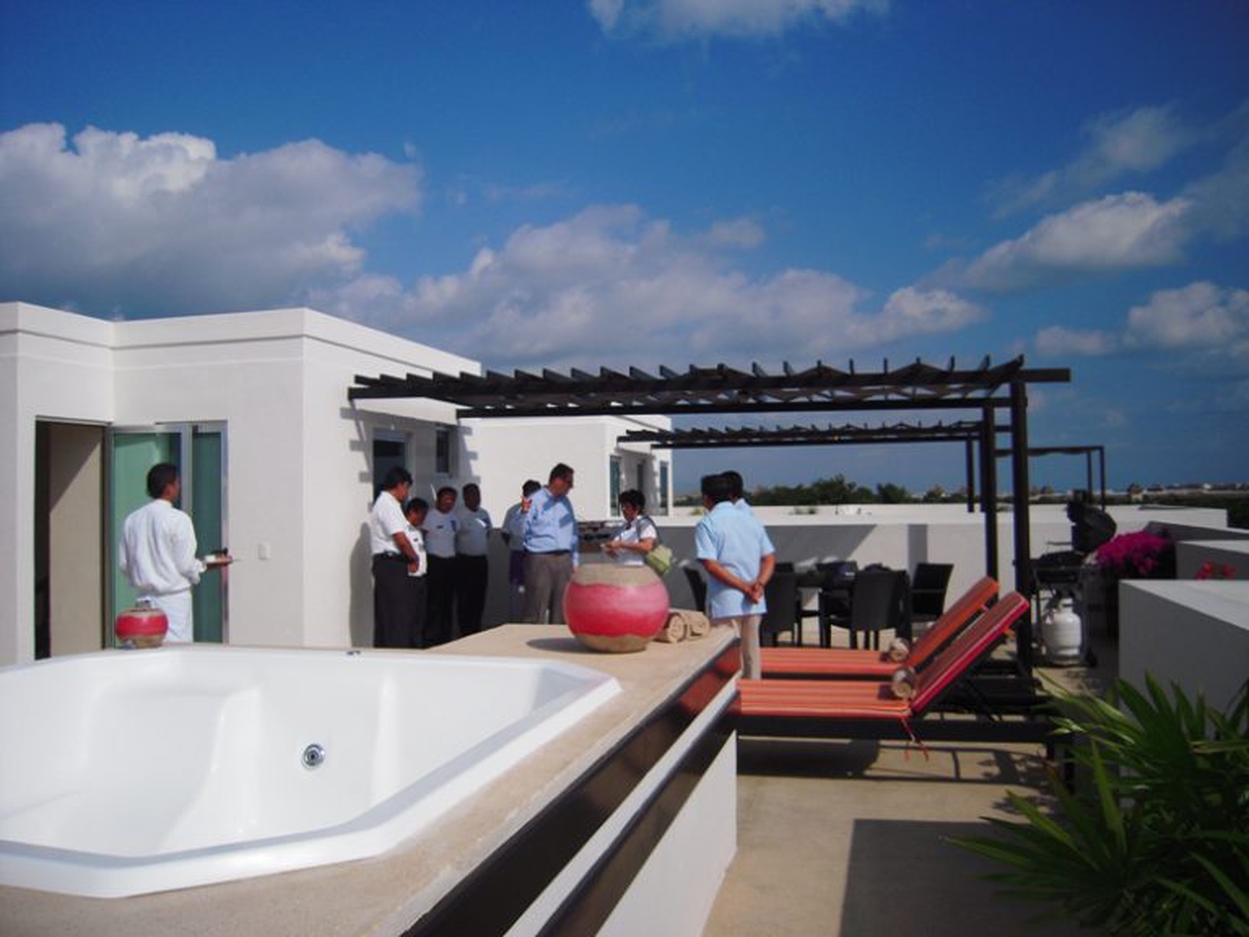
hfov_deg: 63.4
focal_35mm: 28
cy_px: 468
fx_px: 1010
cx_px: 624
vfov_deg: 49.7
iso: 100
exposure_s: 1/1600
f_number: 5.4
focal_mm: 5
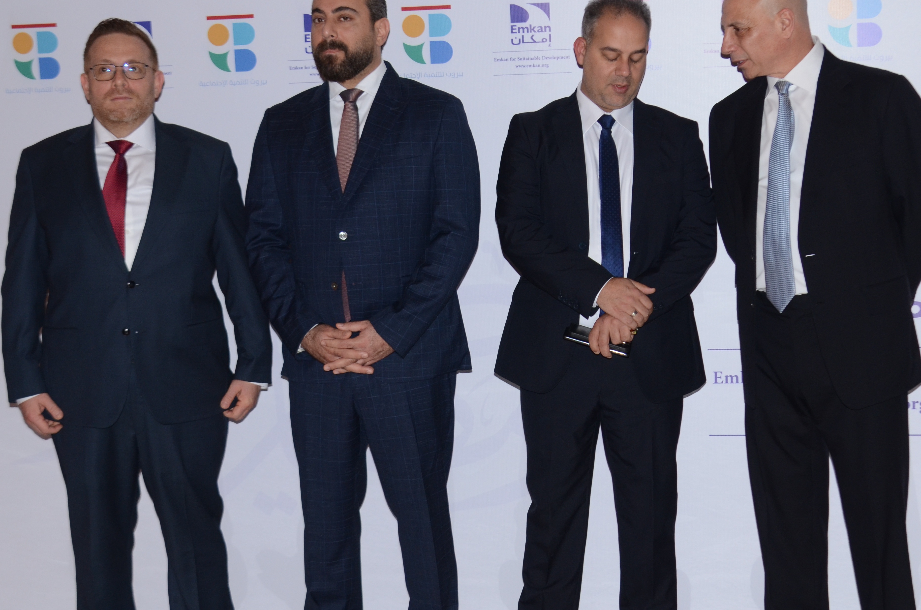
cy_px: 318
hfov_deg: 29.0
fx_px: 1779
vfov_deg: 19.5
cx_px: 527
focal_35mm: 70
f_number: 4.5
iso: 500
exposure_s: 1/250
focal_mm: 35
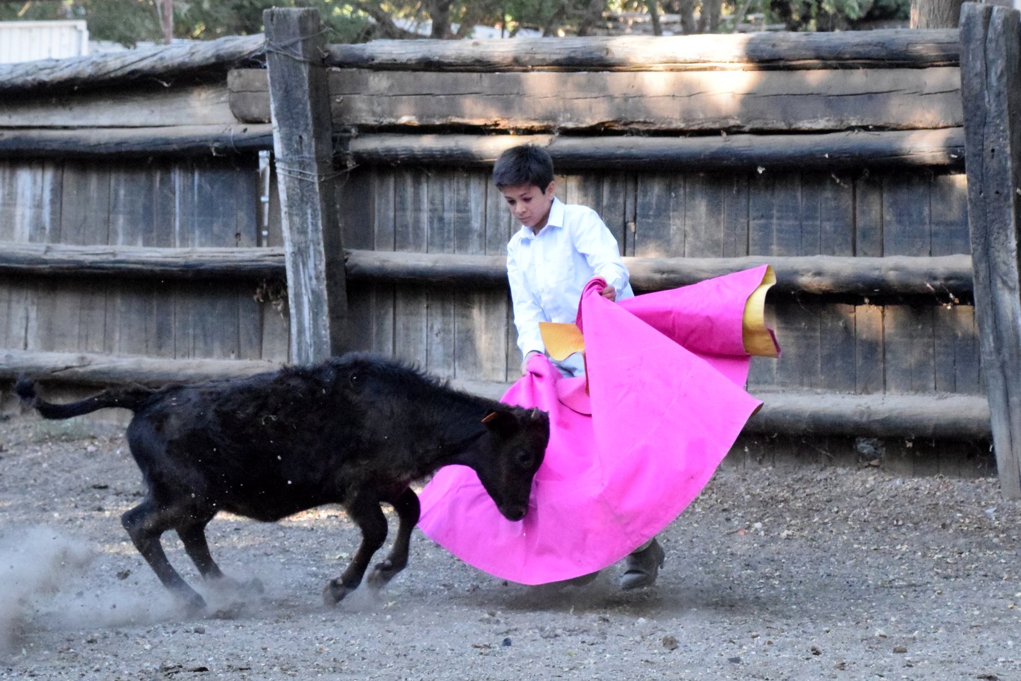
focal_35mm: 114
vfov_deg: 12.1
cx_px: 508
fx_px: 3219
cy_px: 338
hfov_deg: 18.0
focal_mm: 75
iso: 8000
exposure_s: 1/1250
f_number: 6.3
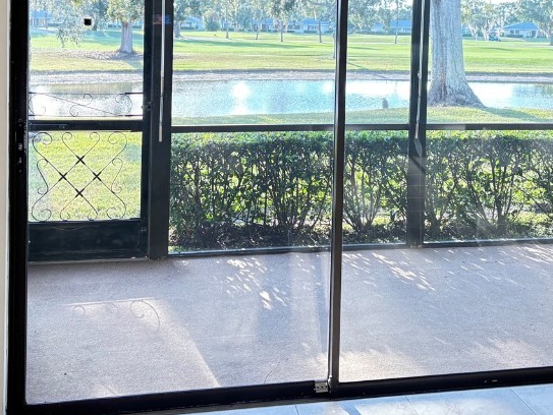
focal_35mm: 49
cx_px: 323
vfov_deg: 28.7
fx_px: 783
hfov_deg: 38.8
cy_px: 52
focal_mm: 5.96
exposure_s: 1/121
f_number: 1.6
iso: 125
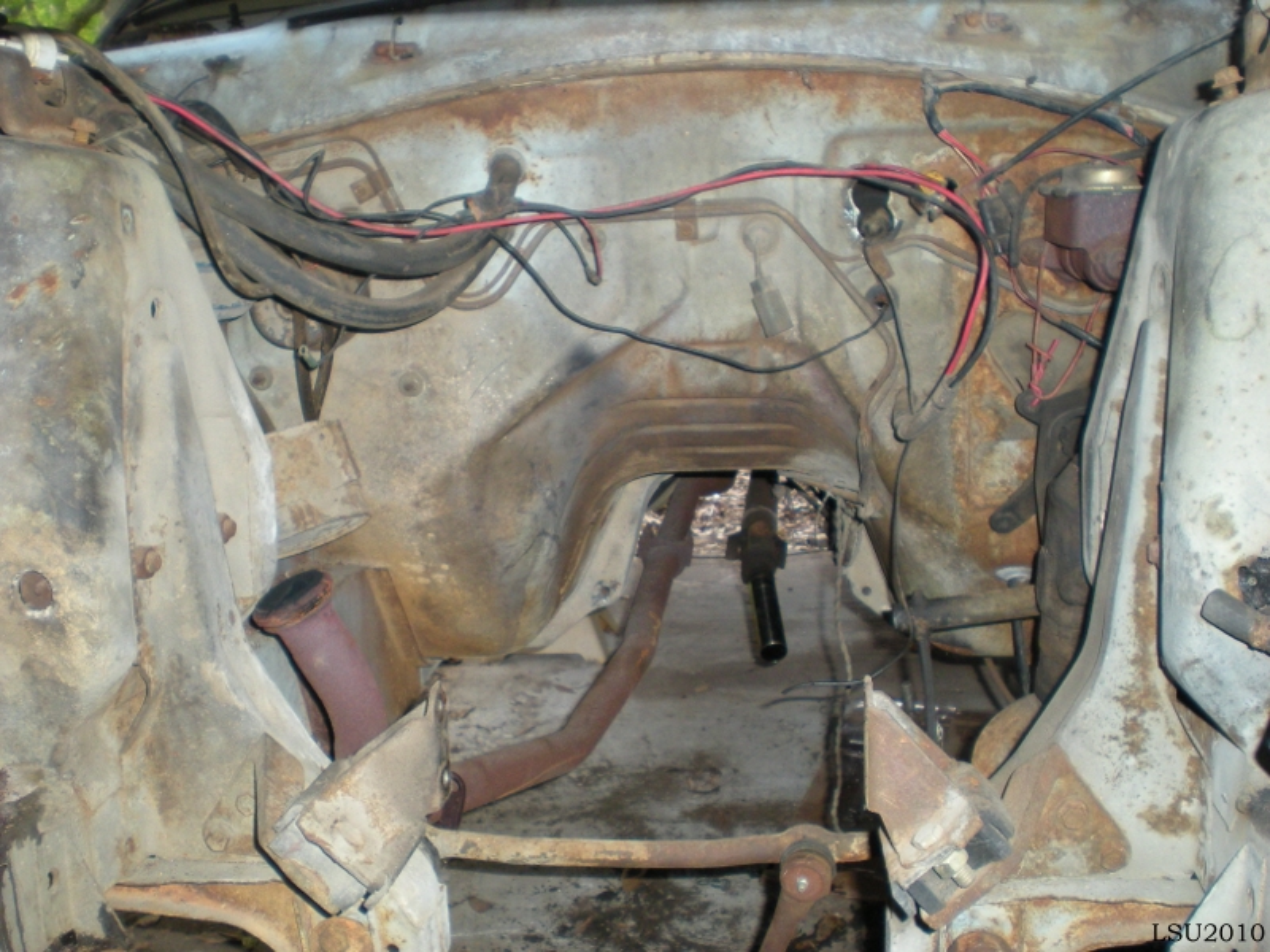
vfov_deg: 37.7
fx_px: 1394
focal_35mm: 38
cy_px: 476
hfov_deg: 49.0
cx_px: 635
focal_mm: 6.3
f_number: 3.1
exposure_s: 1/60
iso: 166
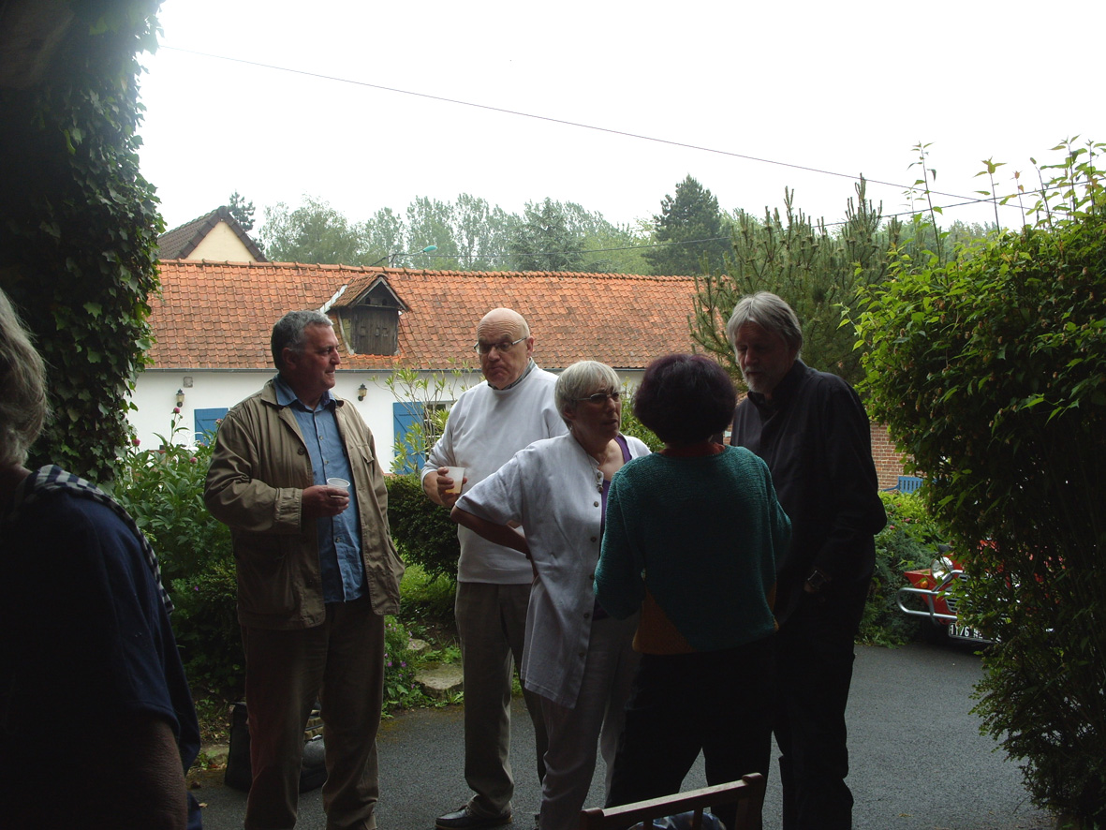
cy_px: 415
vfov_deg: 40.7
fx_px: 1118
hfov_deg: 52.6
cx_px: 553
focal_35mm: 35
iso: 80
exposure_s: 1/180
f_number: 4.4
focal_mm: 7.8
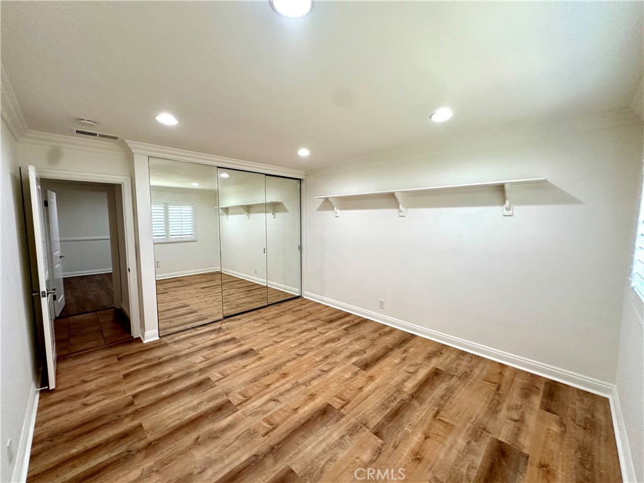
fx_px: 260
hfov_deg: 102.1
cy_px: 242
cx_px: 322
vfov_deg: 85.7
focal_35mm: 14
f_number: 2.2
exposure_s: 1/120
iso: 200
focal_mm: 2.22
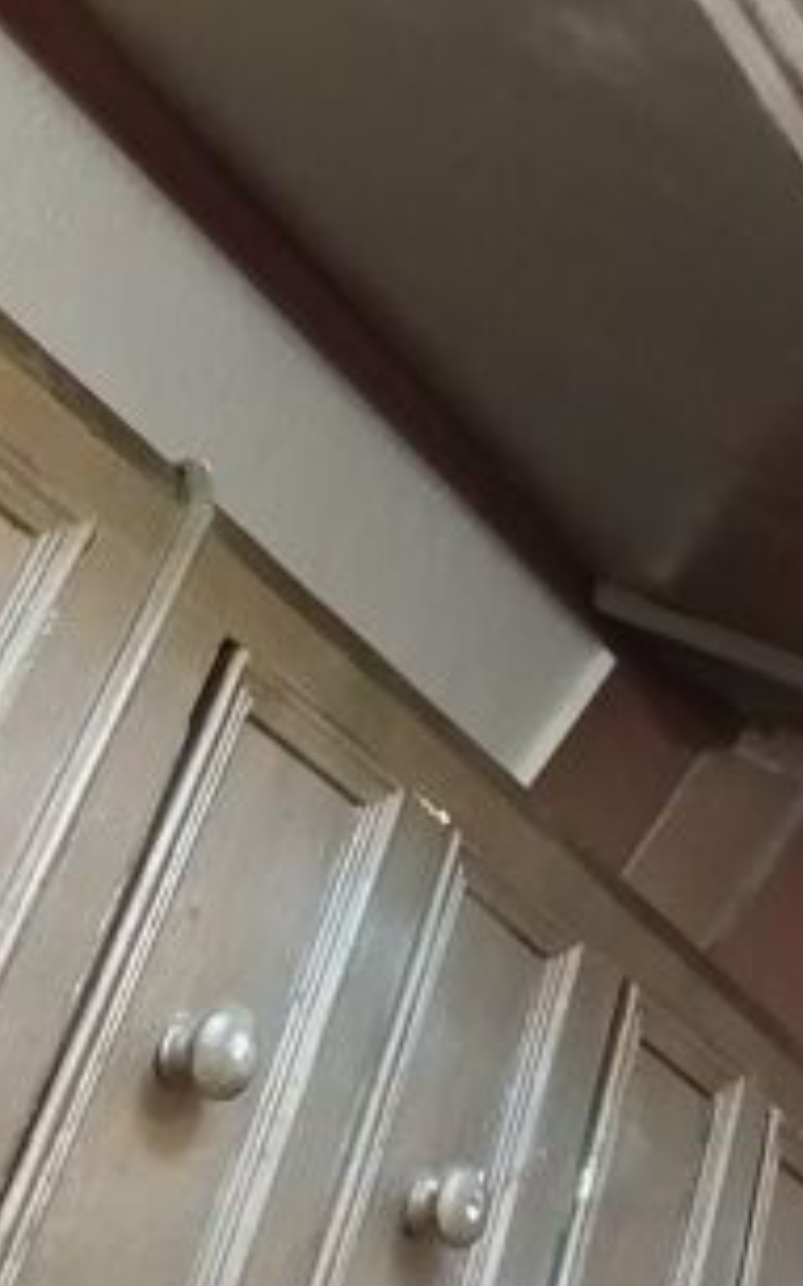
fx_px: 2173
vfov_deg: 31.8
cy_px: 202
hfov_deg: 20.0
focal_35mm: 62
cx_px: 887
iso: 160
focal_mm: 2.91
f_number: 1.9
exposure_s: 1/33
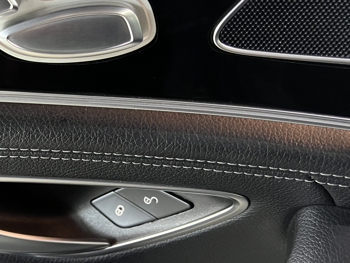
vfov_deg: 27.0
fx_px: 546
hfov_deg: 33.5
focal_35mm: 54
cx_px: 31
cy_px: 136
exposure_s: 1/31
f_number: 1.5
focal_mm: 5.7
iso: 500
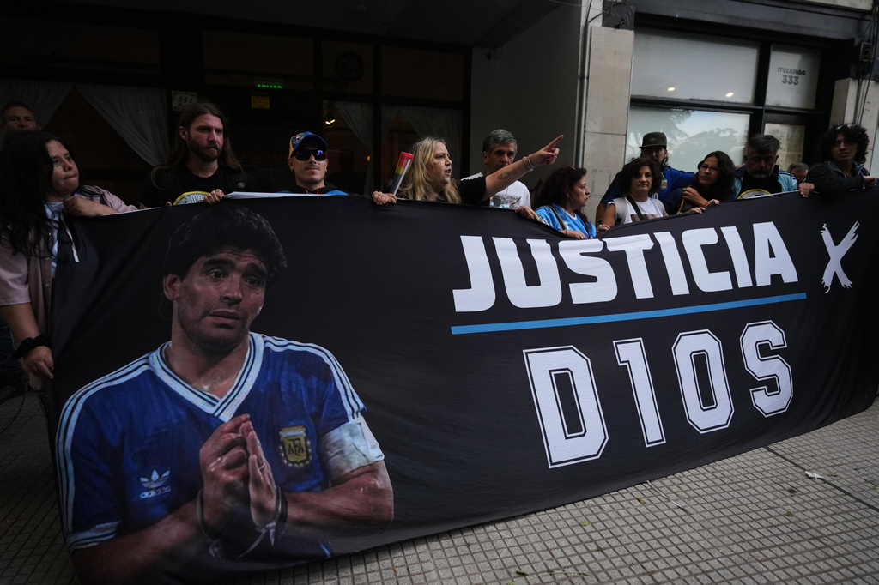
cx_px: 440
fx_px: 488
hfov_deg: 84.0
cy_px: 292
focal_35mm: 20
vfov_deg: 61.9
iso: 2000
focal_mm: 20
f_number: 2.8
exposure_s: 1/6400
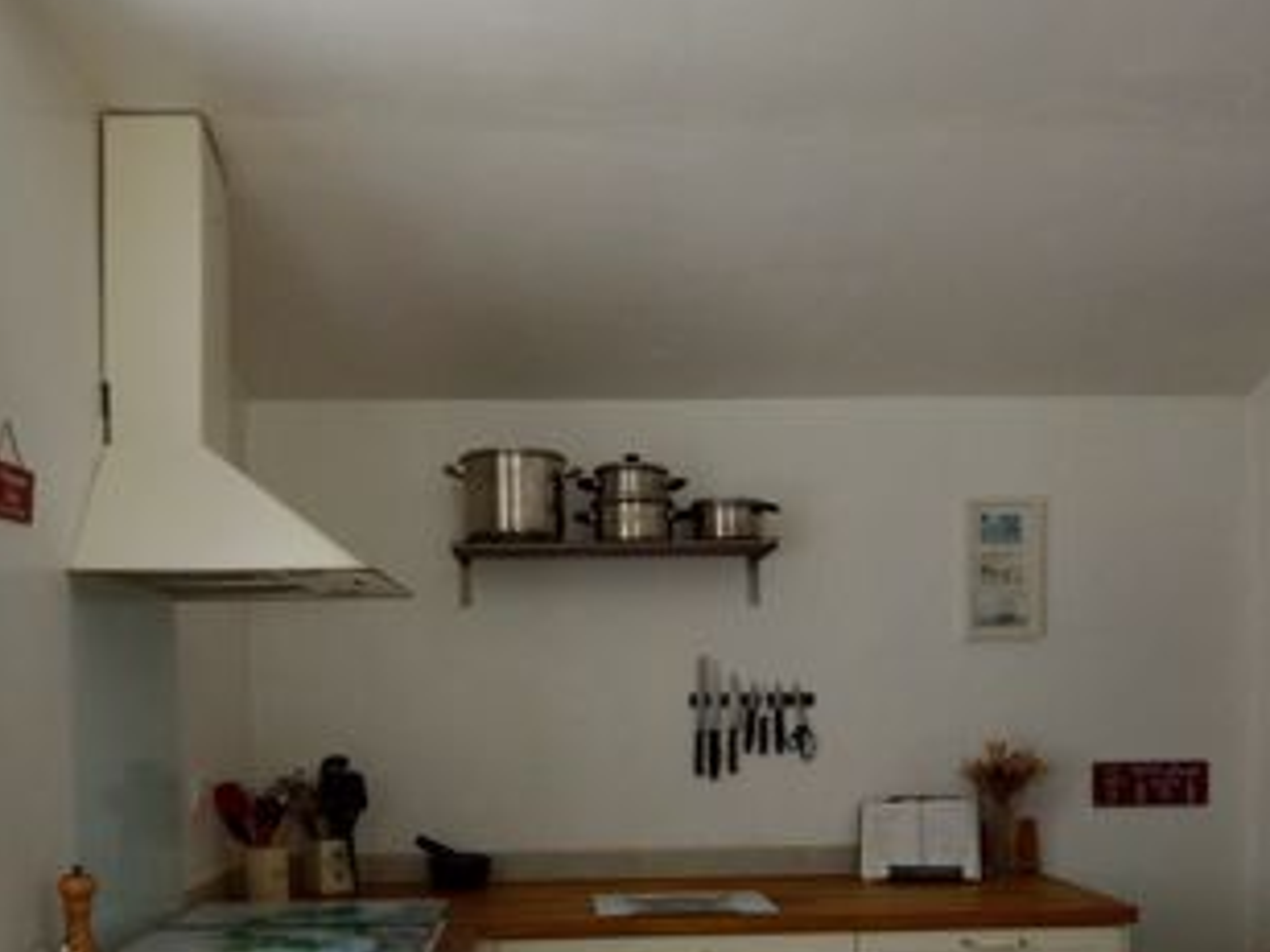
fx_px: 1211
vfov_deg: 41.5
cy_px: 734
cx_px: 588
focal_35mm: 33
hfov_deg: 55.3
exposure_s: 1/125
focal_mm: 10
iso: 400
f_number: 5.6
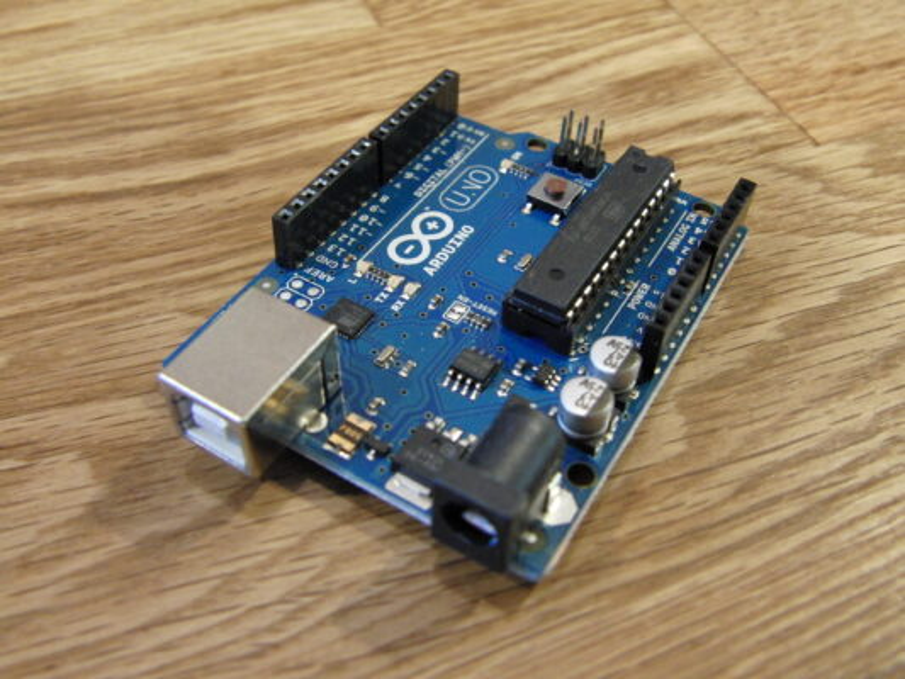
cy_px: 340
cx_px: 452
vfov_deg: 39.7
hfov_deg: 51.3
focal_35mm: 36
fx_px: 941
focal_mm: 7.3
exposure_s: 1/6
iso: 400
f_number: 2.7
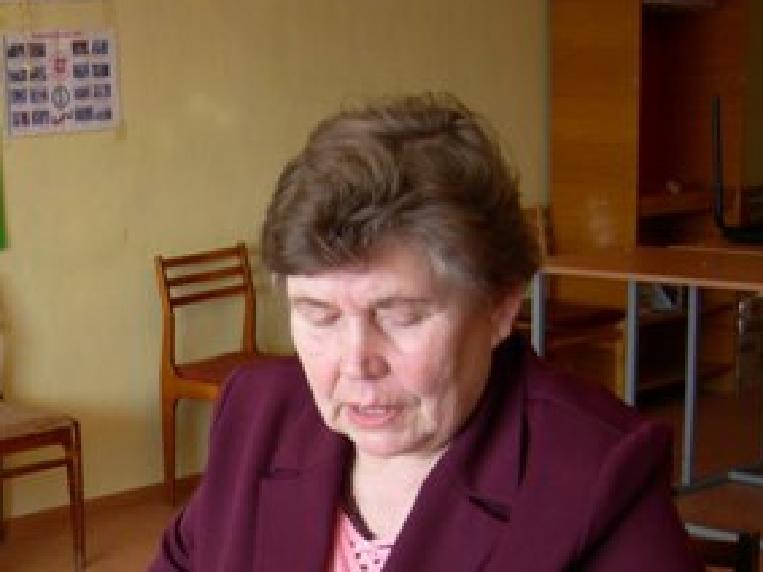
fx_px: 1542
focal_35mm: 70
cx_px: 89
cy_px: 525
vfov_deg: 20.5
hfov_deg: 26.9
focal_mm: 7.5
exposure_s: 1/45.1
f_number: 2.7
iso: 64
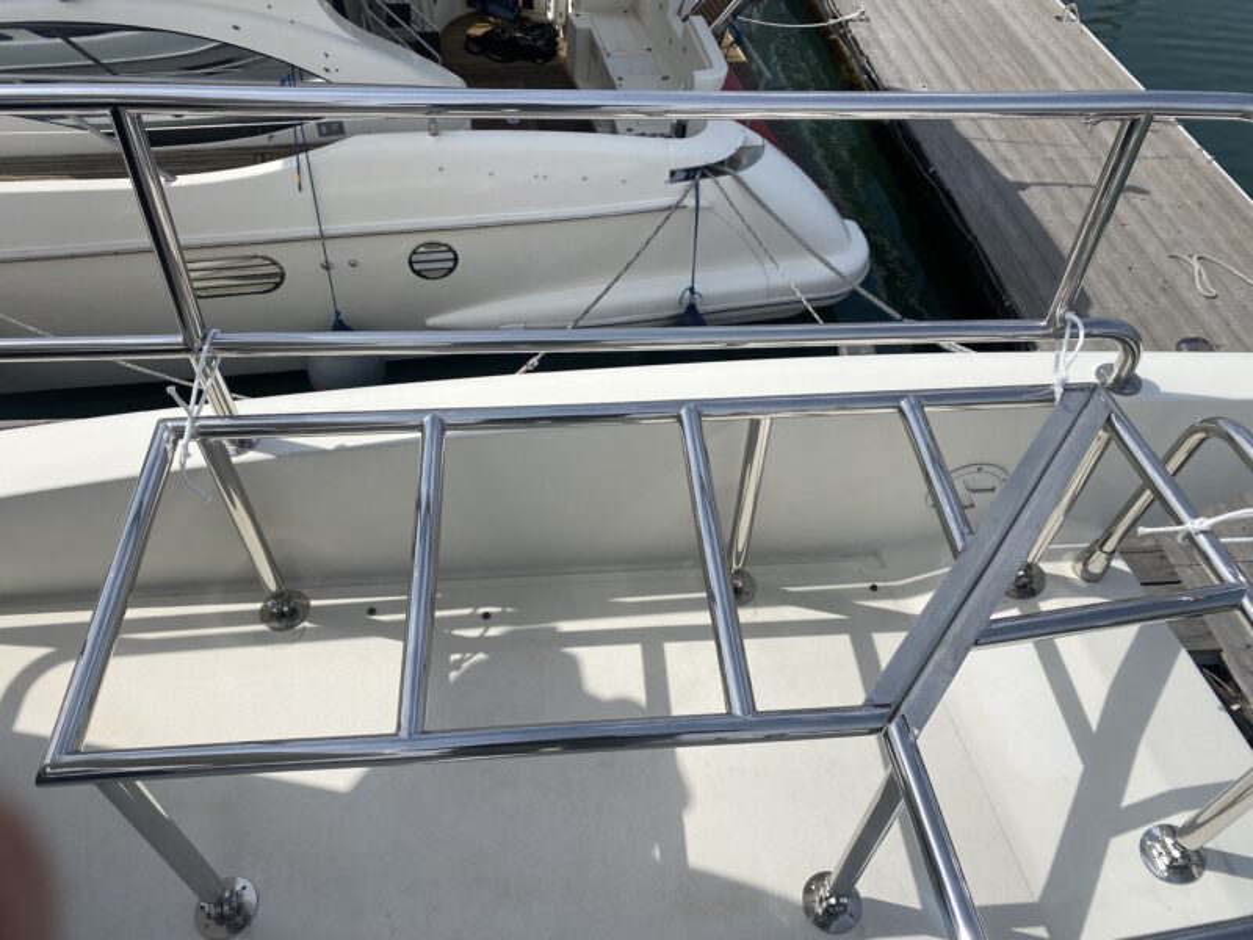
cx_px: 626
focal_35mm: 26
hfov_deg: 67.3
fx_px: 941
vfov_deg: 53.1
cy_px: 470
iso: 32
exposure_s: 1/6757
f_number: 1.8
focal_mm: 4.25
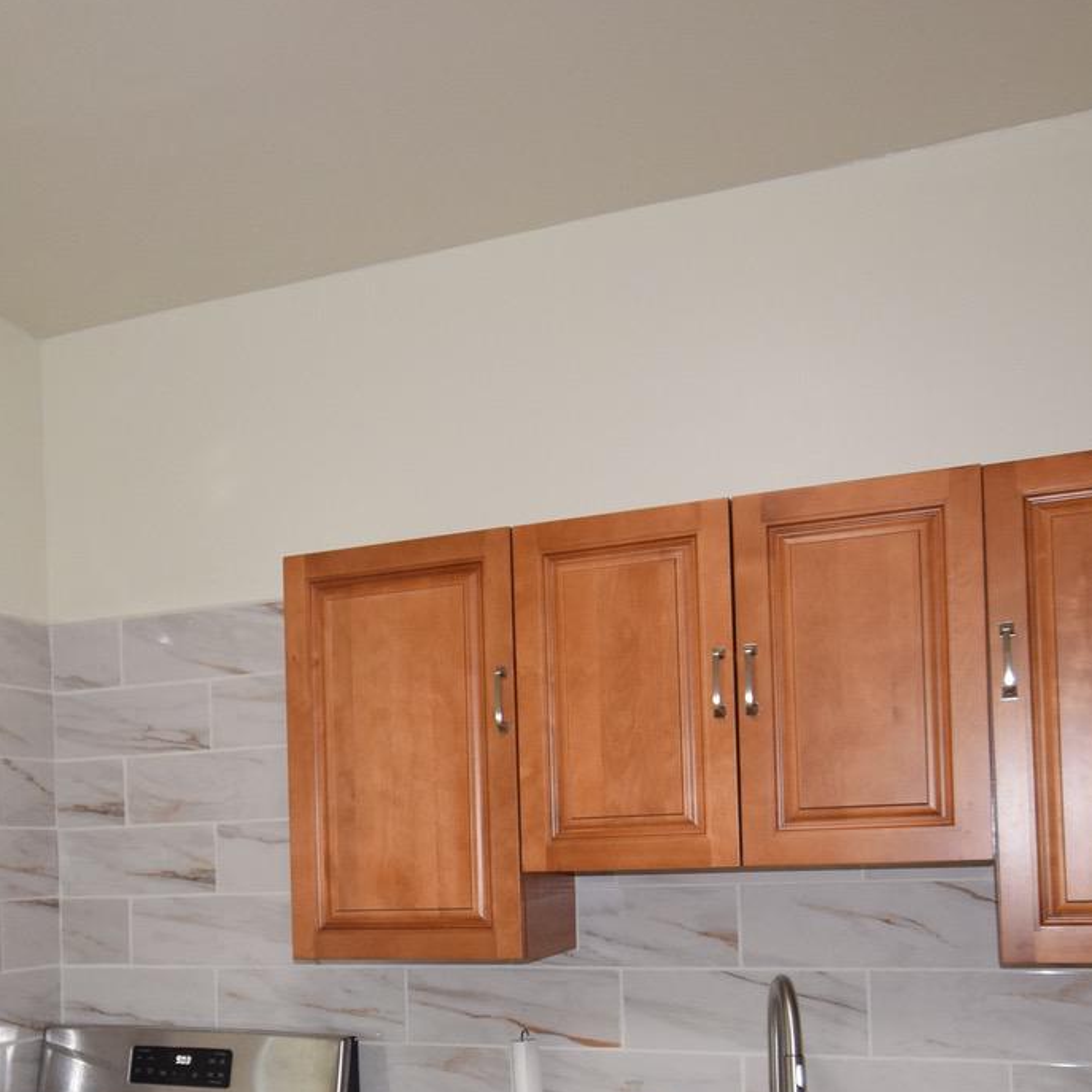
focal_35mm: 38
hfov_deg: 43.6
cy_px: 796
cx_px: 428
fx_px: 1356
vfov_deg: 42.7
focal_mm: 10
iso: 800
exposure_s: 1/125
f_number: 5
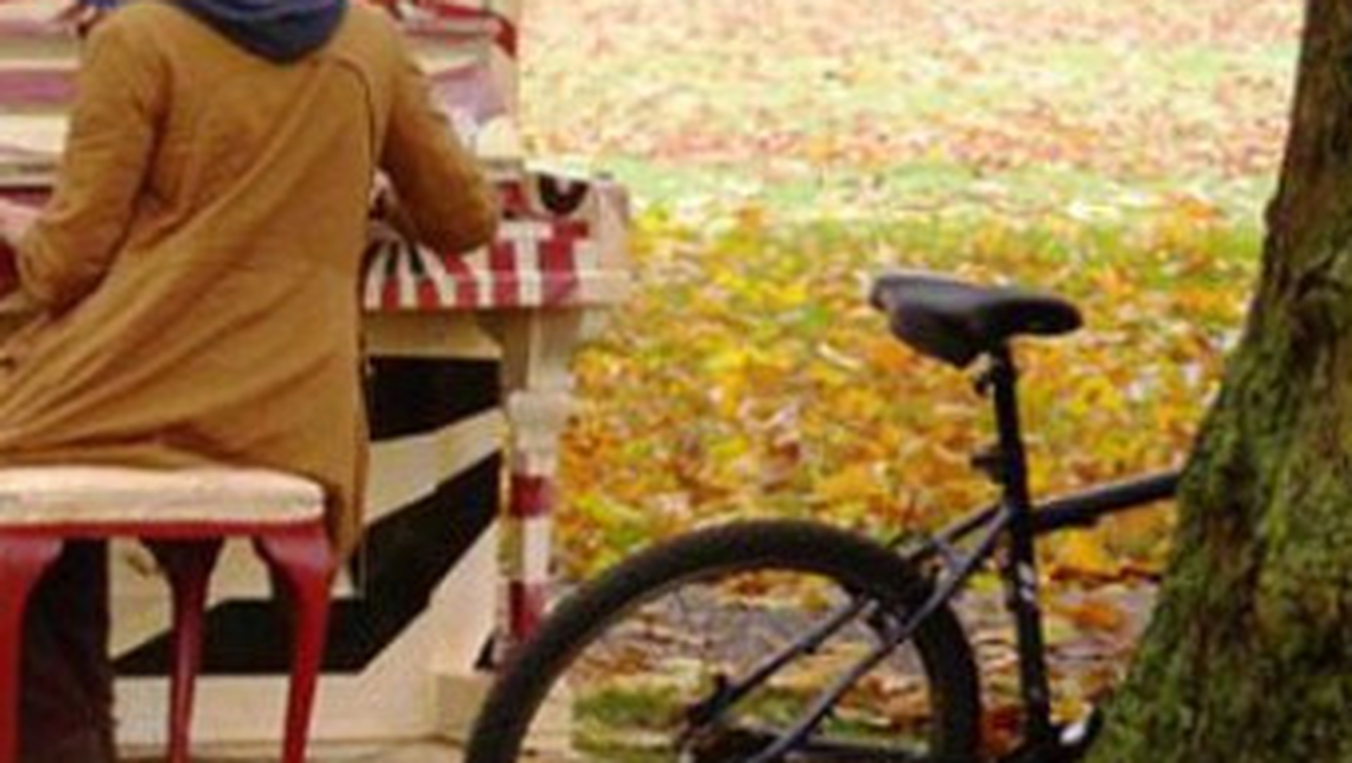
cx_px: 370
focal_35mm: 573
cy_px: 318
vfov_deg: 2.1
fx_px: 20561
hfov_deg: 3.8
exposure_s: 1/60
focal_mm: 55.8
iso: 400
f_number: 3.7
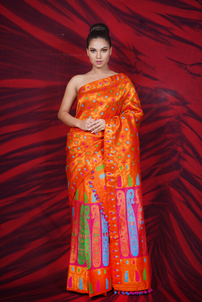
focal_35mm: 48
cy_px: 151
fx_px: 404
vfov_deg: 41.1
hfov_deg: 28.1
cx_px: 101
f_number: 5
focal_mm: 48
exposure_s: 1/160
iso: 80
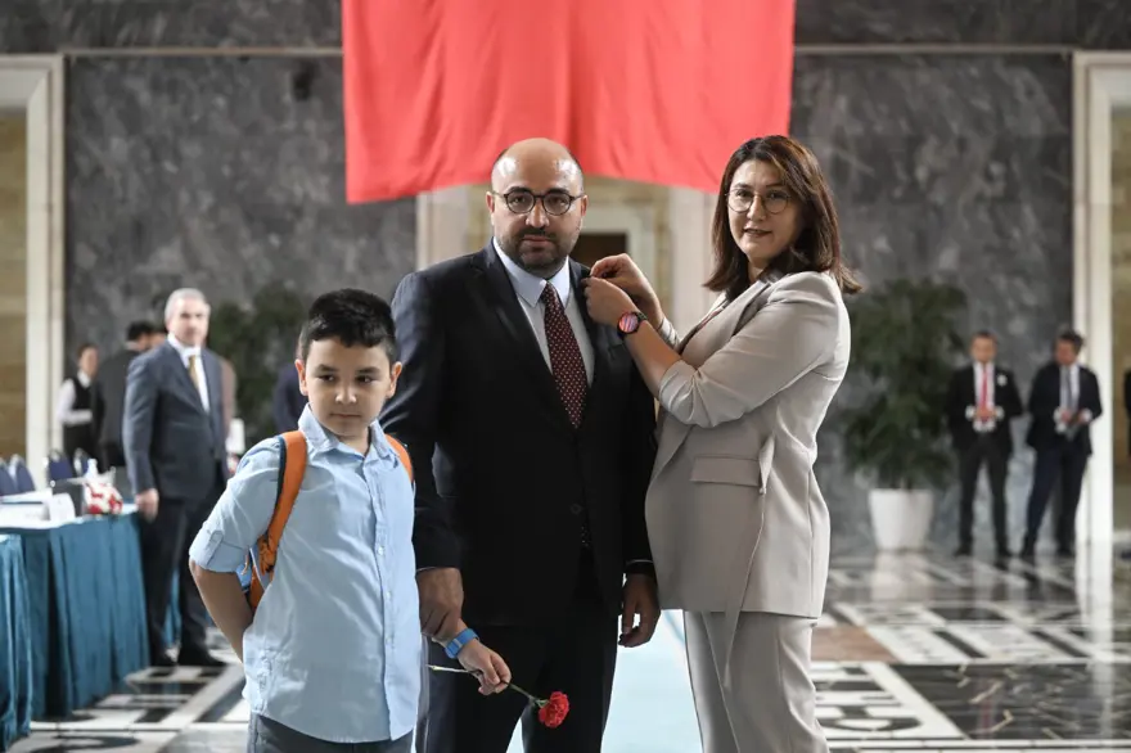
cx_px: 566
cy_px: 376
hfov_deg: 27.7
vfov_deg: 18.7
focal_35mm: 73
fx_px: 2292
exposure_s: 1/125
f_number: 2.8
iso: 1600
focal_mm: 73
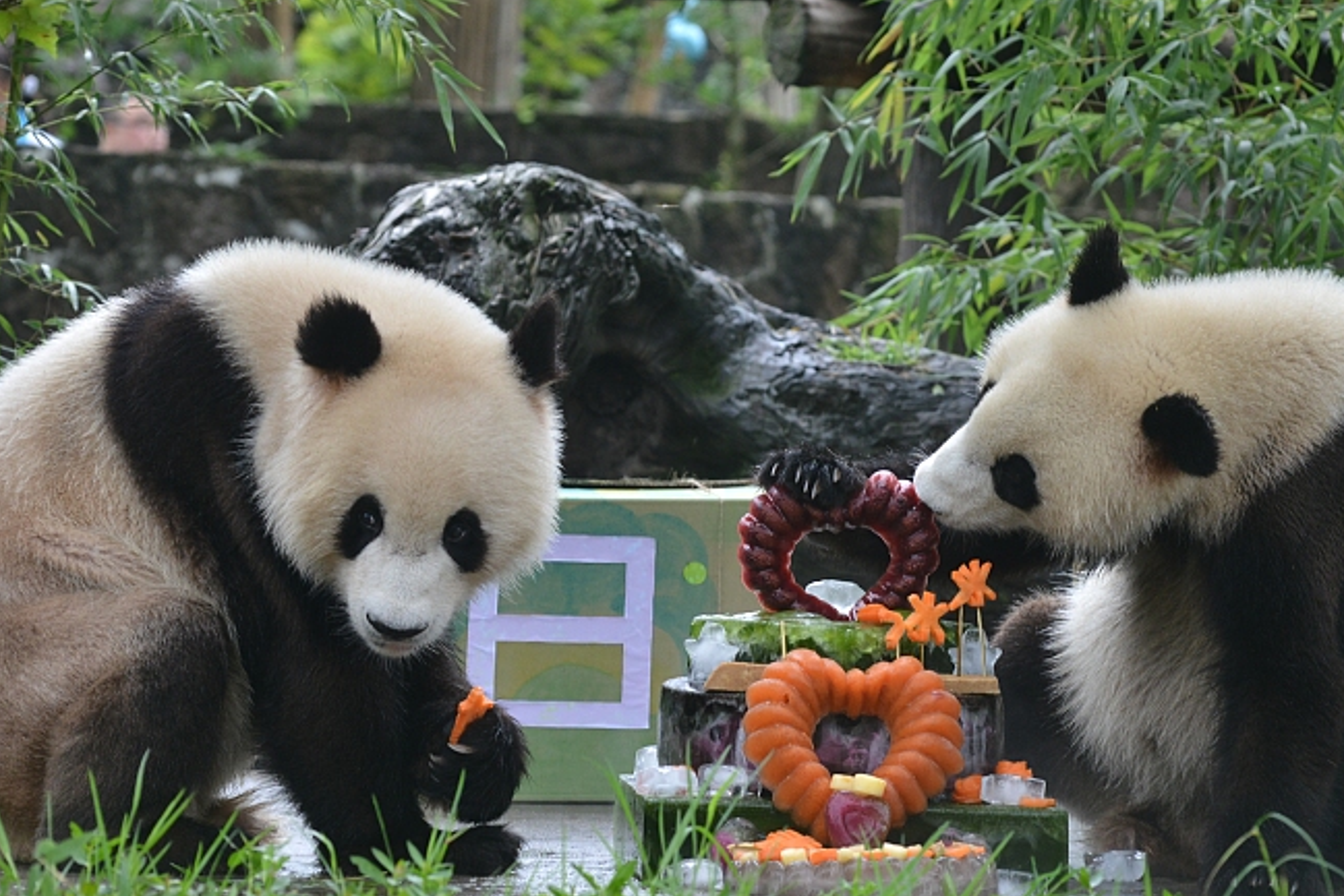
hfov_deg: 9.6
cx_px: 754
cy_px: 600
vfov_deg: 6.4
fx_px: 8028
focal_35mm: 215
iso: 800
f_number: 9
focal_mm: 155
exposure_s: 1/320
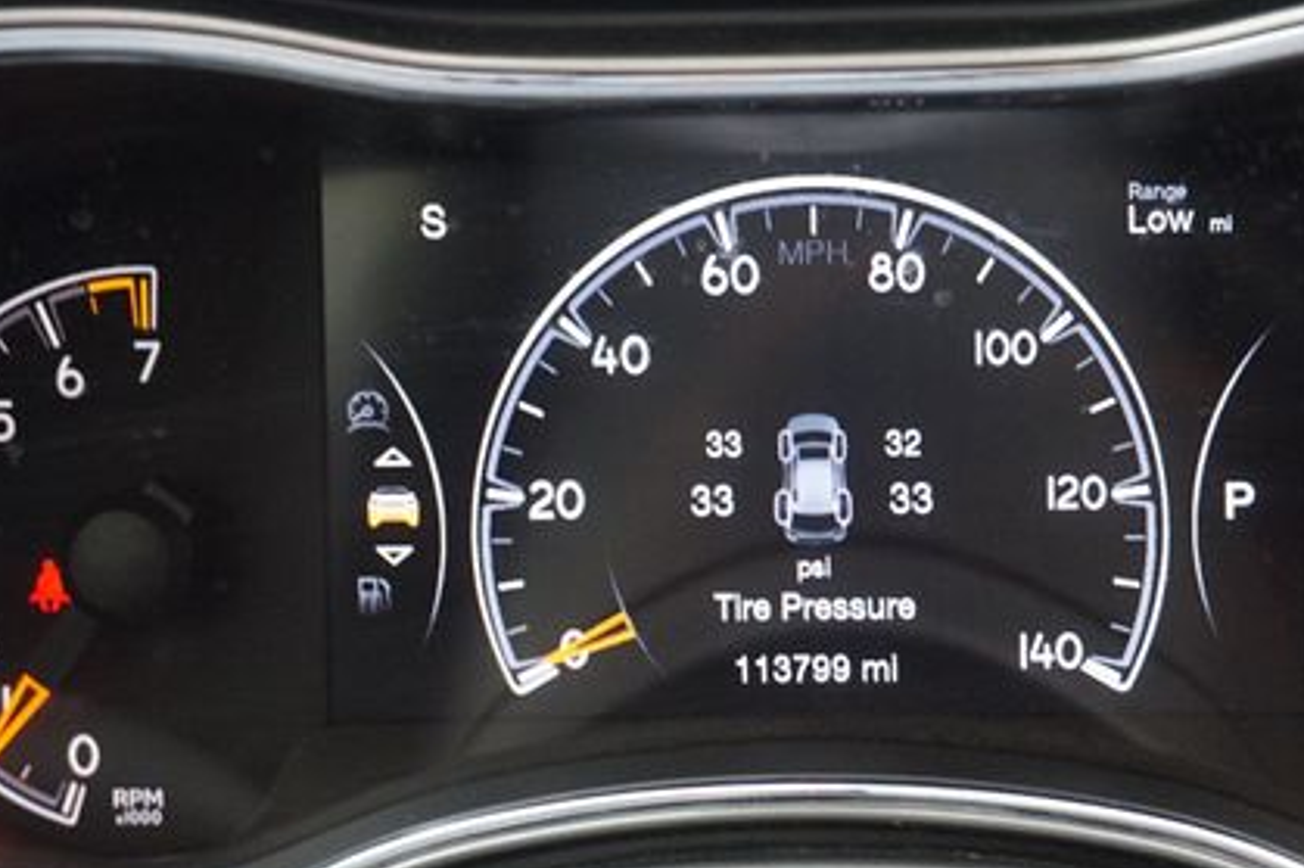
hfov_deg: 36.0
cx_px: 825
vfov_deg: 24.6
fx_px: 1991
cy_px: 479
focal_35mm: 55
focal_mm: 24
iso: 1600
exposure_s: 1/60
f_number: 4.5
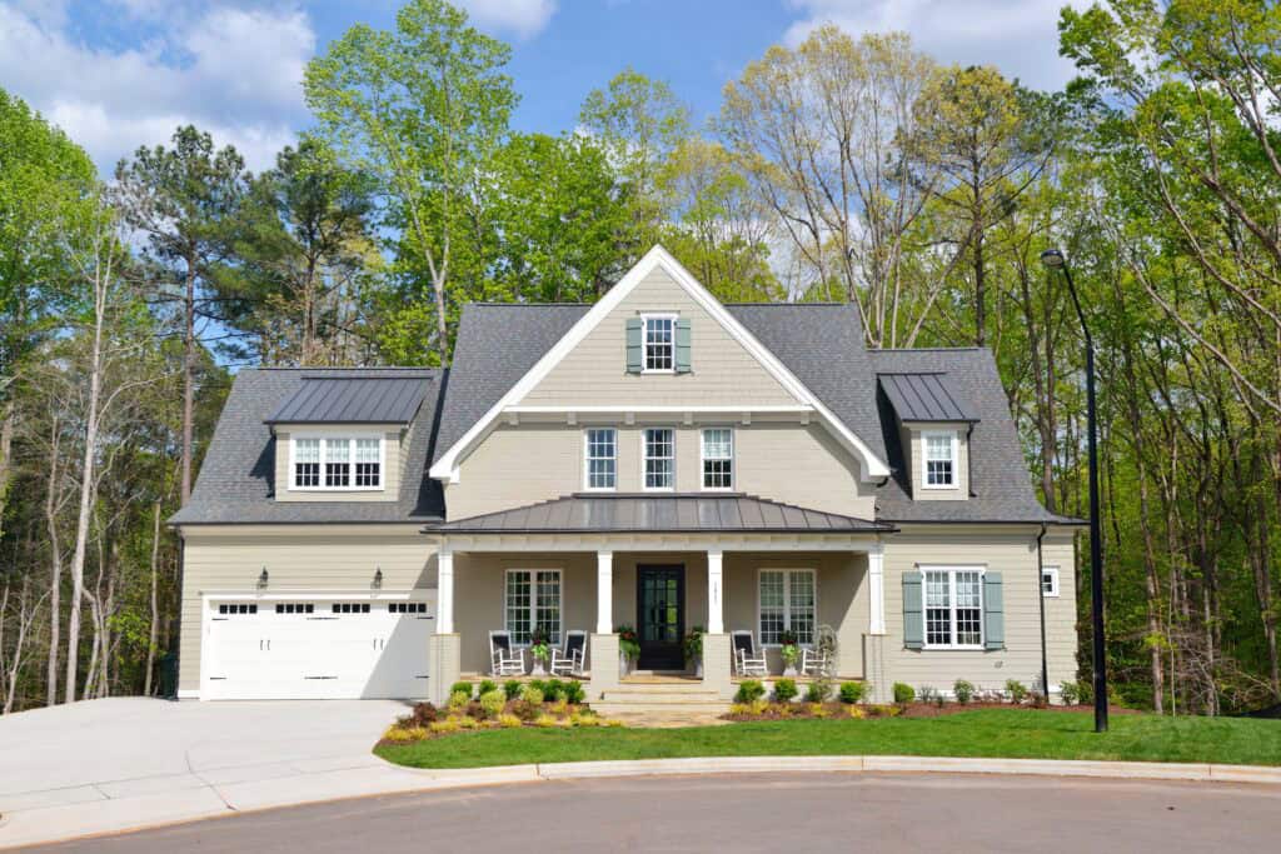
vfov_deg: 31.9
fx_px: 1495
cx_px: 640
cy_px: 427
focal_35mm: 42
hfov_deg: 46.4
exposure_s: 1/160
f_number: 6.3
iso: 100
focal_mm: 42
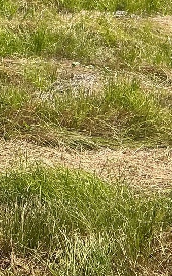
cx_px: -318
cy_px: 41
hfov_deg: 9.3
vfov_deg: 17.8
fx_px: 871
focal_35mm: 116
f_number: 1.8
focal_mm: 3
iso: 25
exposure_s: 1/1490
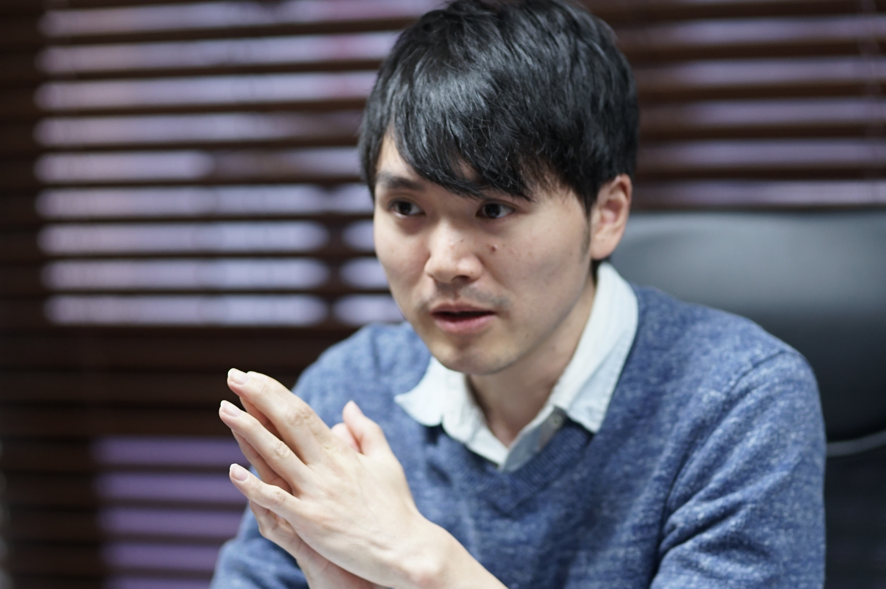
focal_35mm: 127
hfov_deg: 16.1
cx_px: 443
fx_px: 3123
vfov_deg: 10.8
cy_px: 294
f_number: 1.7
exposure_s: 1/250
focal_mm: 85
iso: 800
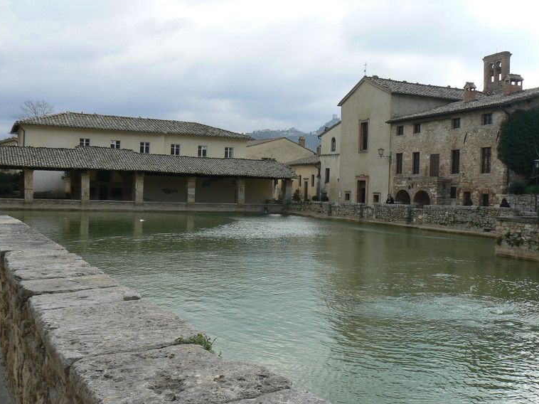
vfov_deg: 37.7
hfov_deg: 49.0
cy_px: 202
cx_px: 274
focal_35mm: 38
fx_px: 592
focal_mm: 6
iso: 80
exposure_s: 1/320
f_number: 5.6
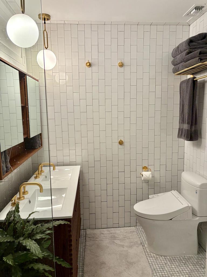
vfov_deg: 67.3
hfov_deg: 53.1
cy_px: 138
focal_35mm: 26
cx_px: 104
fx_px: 207
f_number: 1.6
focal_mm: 5.96
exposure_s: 1/60
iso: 160
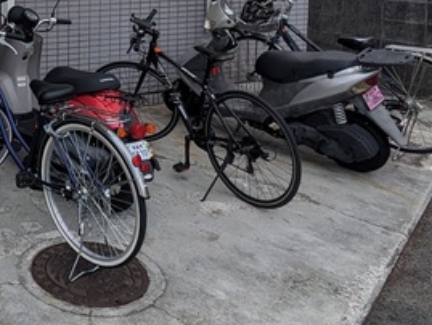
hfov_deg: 33.7
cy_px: -16
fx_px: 624
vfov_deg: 27.1
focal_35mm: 50
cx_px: -31
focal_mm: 1.83
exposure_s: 1/1188
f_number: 2.2
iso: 50
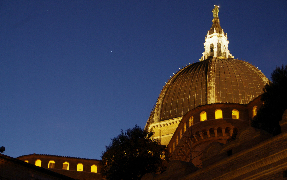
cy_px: 93
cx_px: 144
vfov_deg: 17.6
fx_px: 579
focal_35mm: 74
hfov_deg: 27.8
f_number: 4.5
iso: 800
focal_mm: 48
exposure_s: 1/3.33
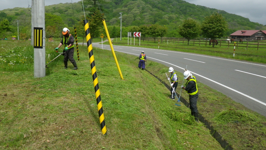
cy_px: 55
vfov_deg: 37.5
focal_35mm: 31
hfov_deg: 62.6
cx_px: 133
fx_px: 219
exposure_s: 1/800
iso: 80
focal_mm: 5
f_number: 4.2
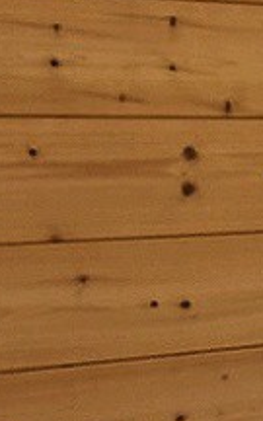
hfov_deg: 6.4
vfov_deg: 14.4
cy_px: 215
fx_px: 1663
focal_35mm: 145
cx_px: 1206
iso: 400
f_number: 9
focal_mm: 10
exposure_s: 1/2
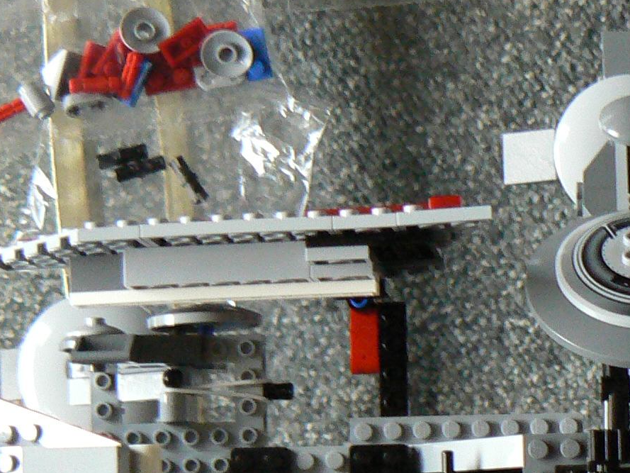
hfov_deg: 16.8
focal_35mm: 114
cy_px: 459
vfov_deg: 12.9
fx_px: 2075
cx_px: 662
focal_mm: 6
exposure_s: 1/15
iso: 200
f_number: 2.8
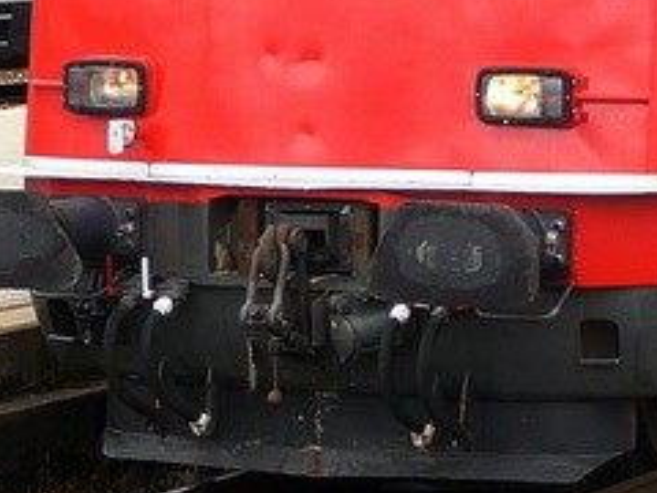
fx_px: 3796
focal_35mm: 200
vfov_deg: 7.4
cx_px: 860
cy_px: -47
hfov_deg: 9.7
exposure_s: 1/125
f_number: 4.2
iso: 100
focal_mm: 8
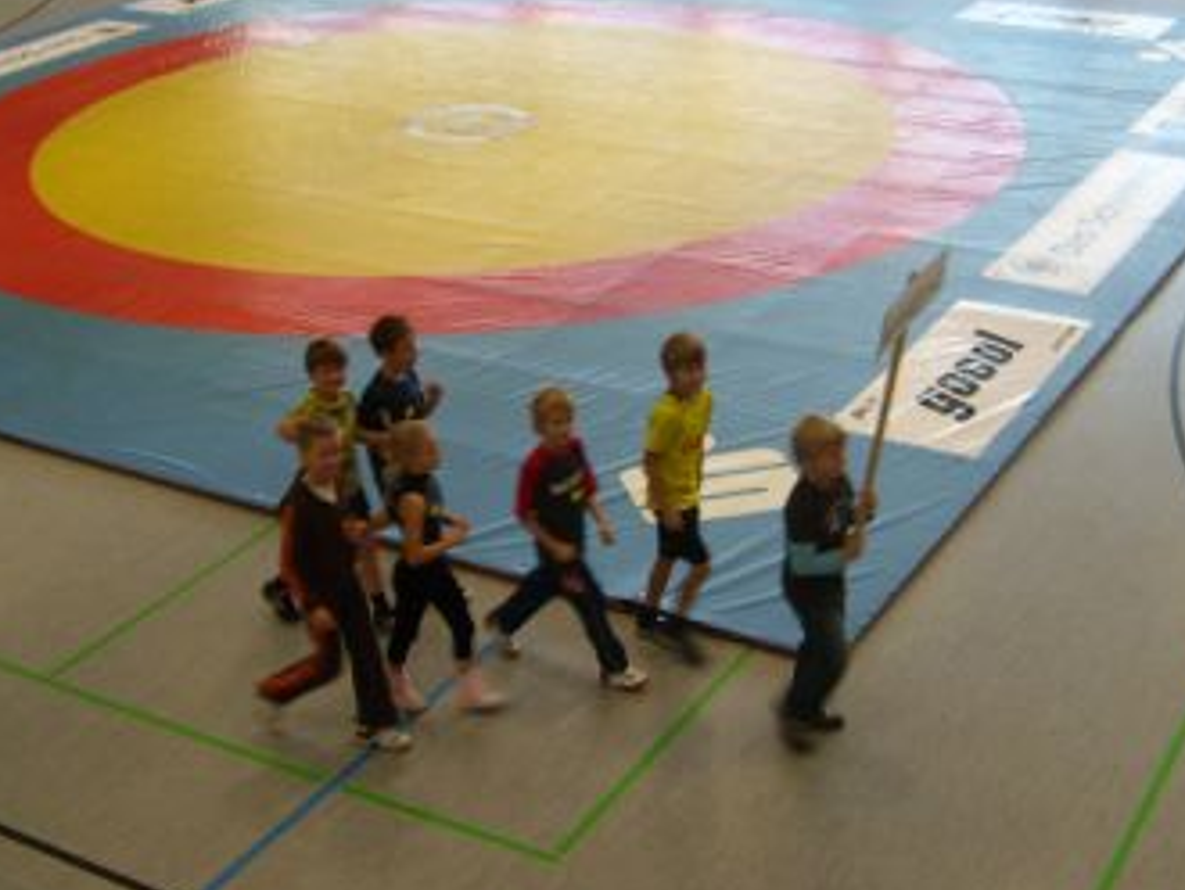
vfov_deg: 27.4
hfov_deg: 36.1
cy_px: 318
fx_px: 1816
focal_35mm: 53
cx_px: 632
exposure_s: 1/35
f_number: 2.8
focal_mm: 5.8
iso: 50
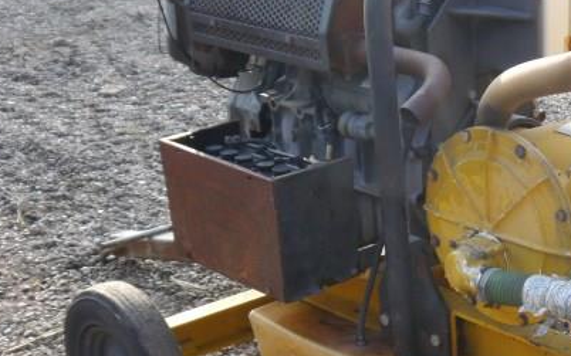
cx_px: 615
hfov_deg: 24.0
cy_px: 301
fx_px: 1260
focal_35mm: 81
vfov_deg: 16.0
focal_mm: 15
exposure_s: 1/160
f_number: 4.5
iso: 160
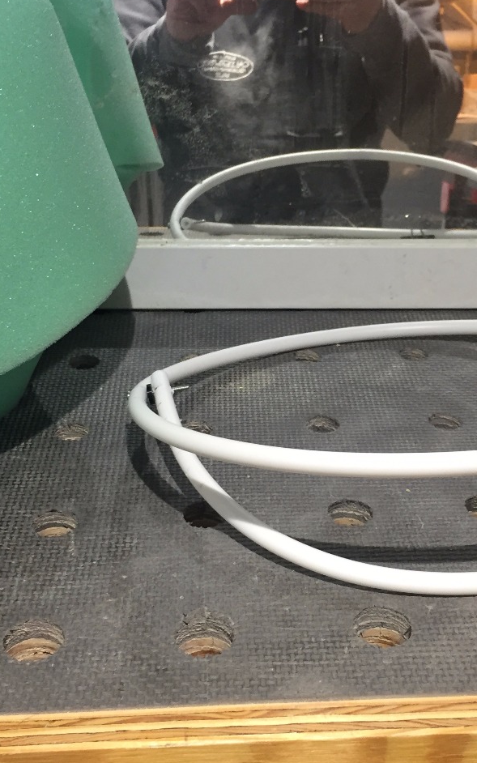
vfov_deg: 42.6
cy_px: 388
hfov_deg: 27.4
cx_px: 257
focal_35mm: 47
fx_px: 977
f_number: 2.2
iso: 100
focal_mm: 4.15
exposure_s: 1/30
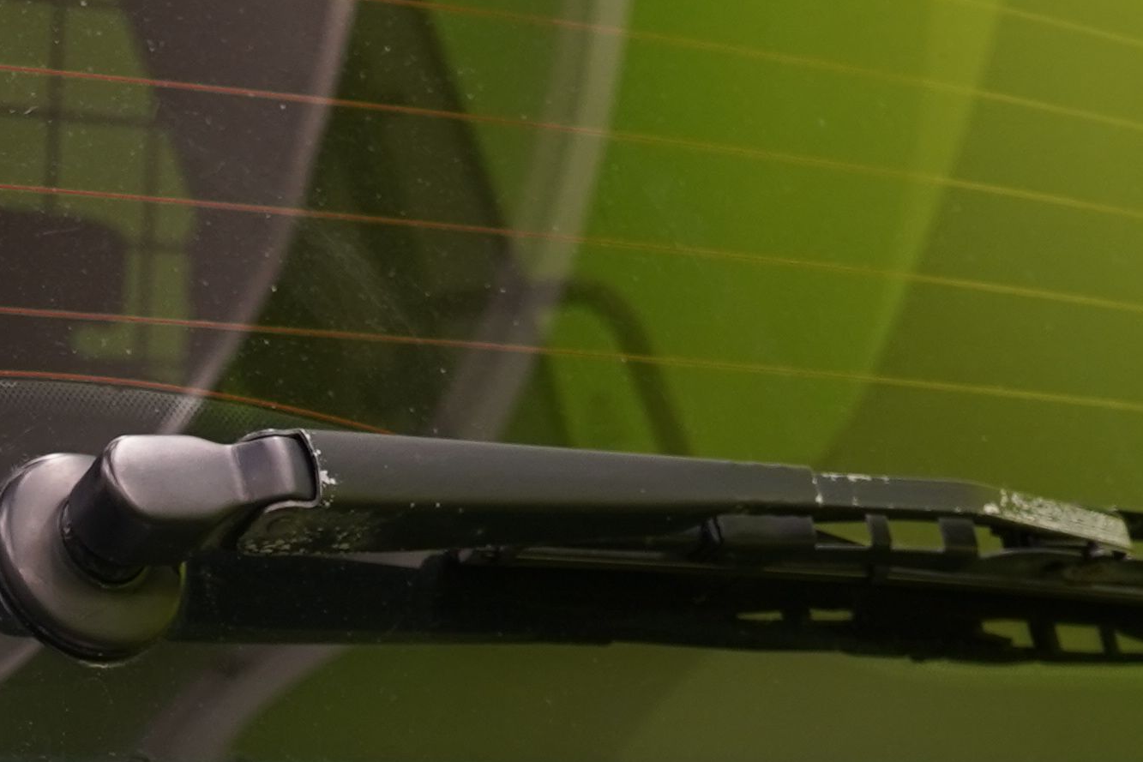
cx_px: -243
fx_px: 4286
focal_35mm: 135
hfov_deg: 14.7
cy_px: 1287
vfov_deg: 9.7
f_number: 5.6
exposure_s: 1/25
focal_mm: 30
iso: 500
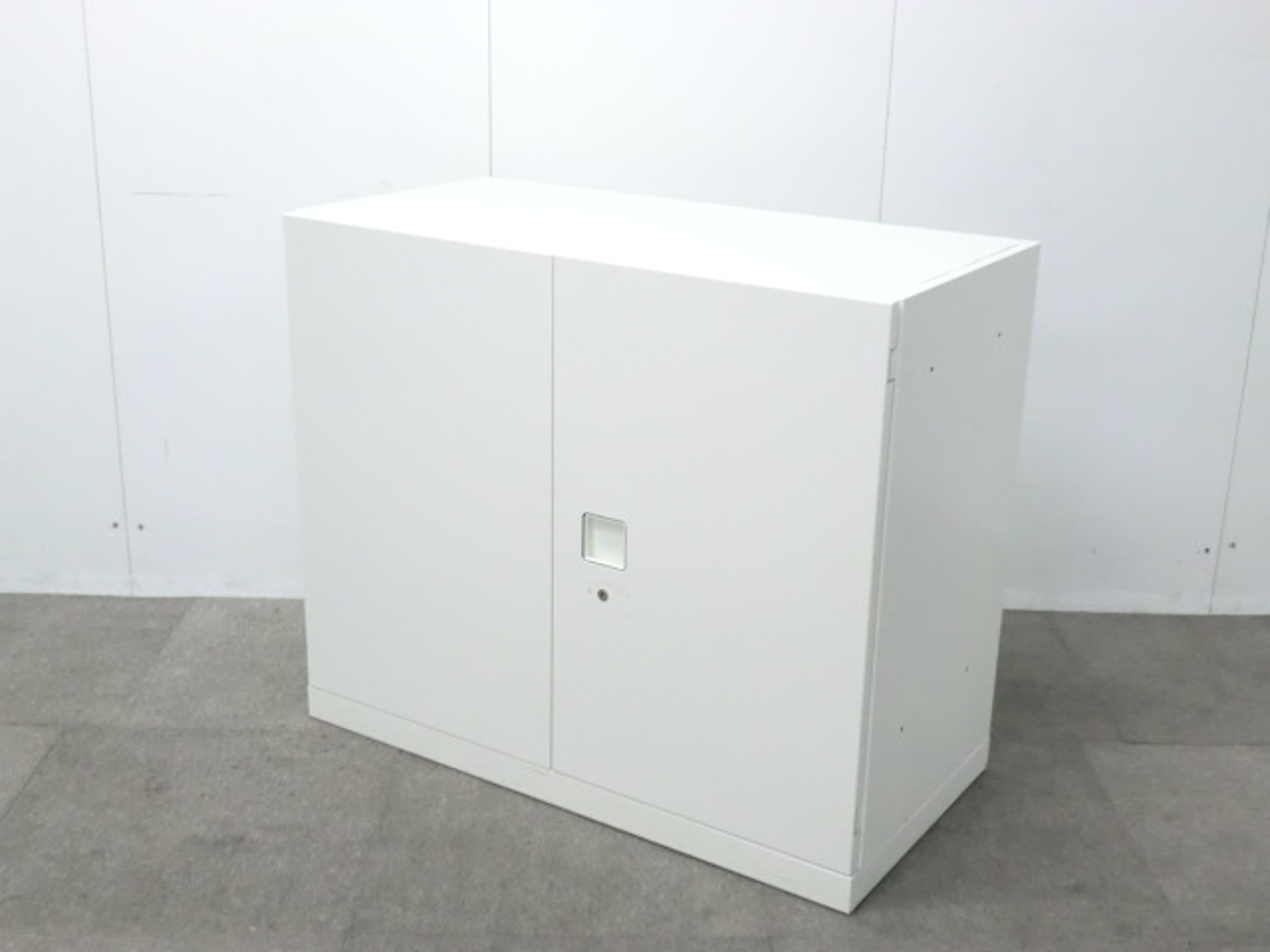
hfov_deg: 42.1
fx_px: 1651
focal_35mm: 45
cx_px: 635
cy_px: 476
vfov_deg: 32.2
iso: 800
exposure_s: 1/50
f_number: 4.3
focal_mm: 8.2
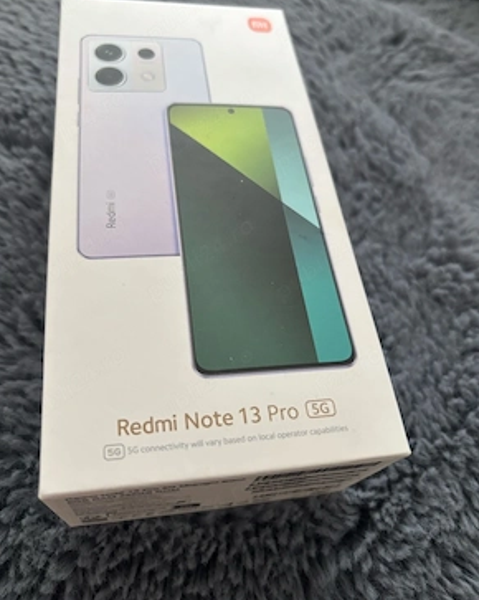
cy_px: 279
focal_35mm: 28
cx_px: 233
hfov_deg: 51.5
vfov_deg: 62.2
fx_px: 497
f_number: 1.6
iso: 250
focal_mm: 5.96
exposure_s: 1/60
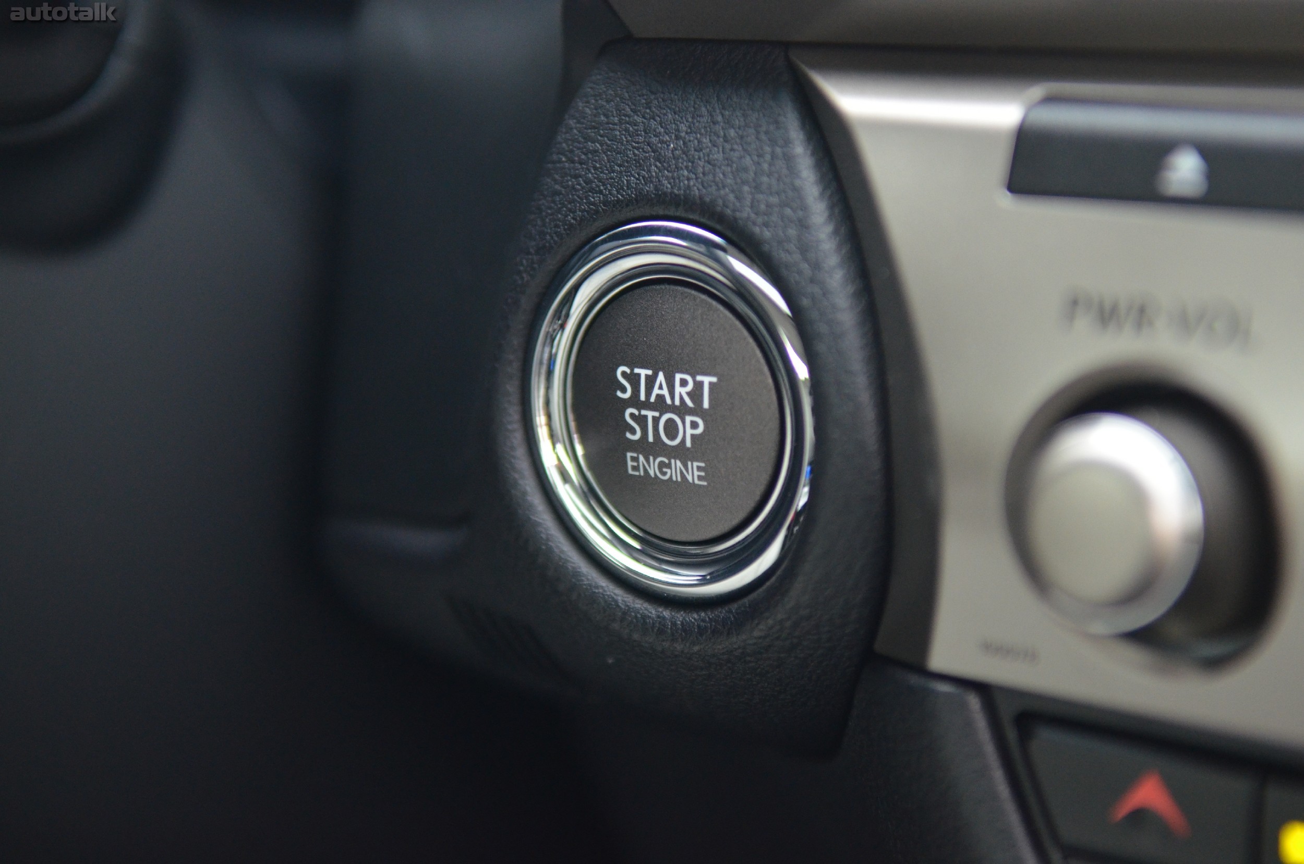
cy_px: 432
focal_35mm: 82
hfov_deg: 24.7
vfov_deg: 16.5
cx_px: 652
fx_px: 2982
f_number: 2.8
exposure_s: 1/100
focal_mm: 55
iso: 1600
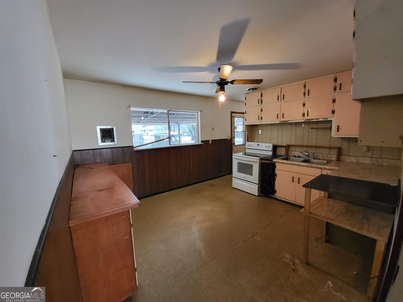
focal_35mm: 13
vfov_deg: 89.9
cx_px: 202
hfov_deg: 106.2
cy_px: 151
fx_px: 151
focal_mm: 1.74
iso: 320
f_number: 2.2
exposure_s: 1/60
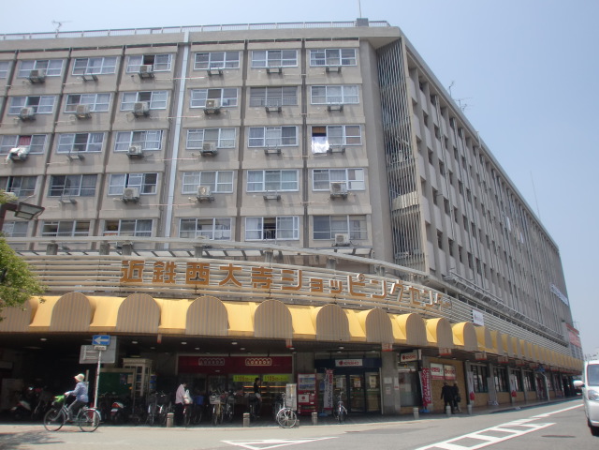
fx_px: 485
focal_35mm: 28
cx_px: 300
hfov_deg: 63.4
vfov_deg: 49.7
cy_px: 225
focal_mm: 4.65
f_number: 7.8
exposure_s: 1/160
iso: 64
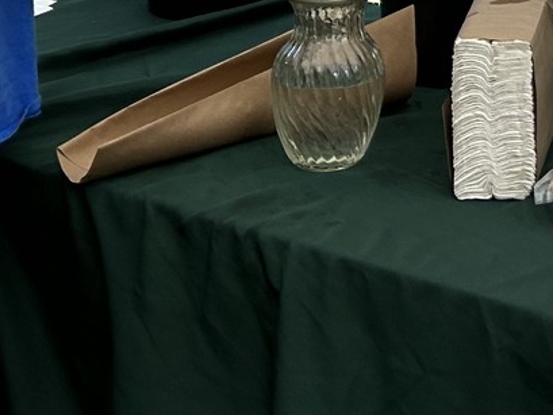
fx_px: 2029
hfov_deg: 14.6
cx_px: 799
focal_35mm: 127
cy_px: -538
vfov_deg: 10.3
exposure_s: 1/1295
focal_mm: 5.7
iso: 50
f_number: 1.5
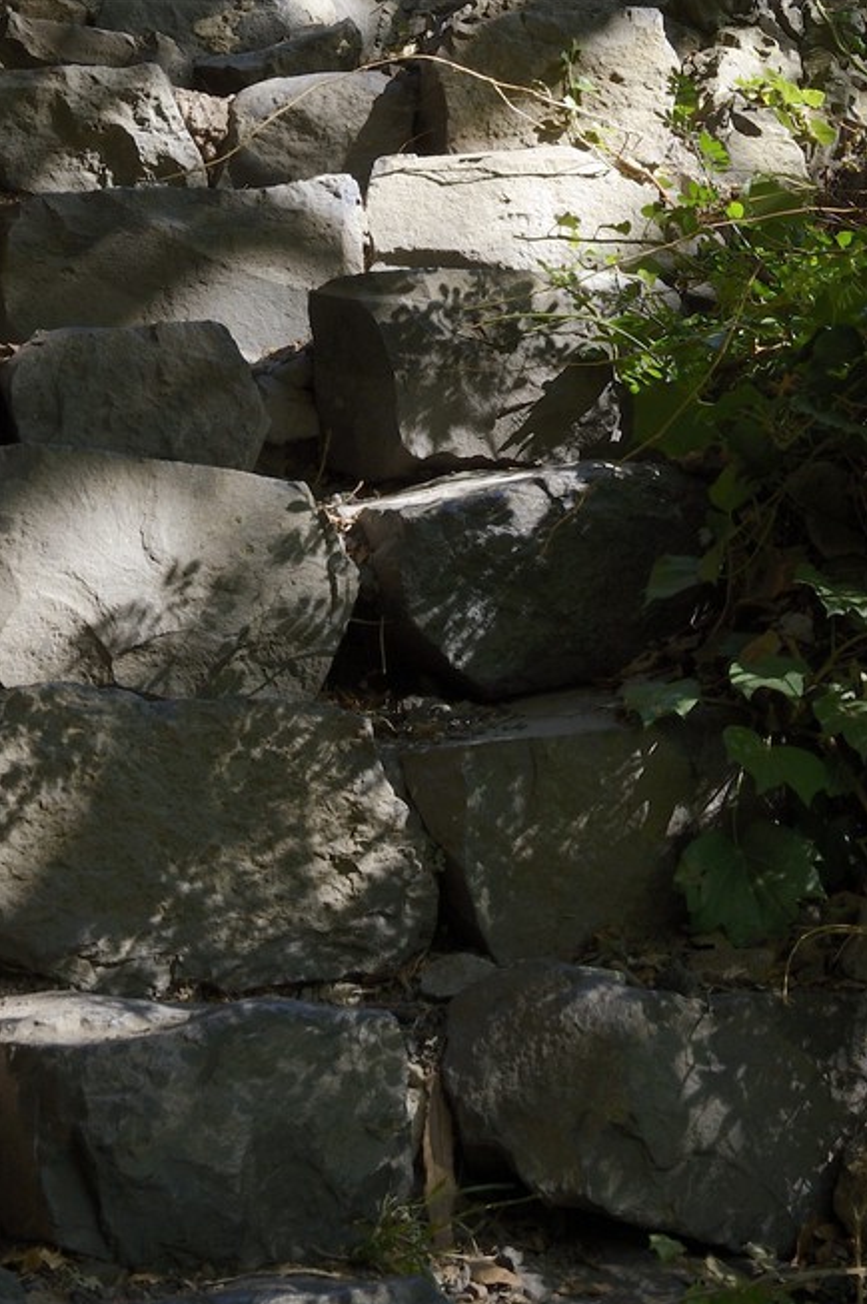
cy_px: -244
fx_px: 2751
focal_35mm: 76
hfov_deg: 17.9
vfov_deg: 24.3
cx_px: 440
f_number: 13
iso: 800
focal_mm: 31
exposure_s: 1/80
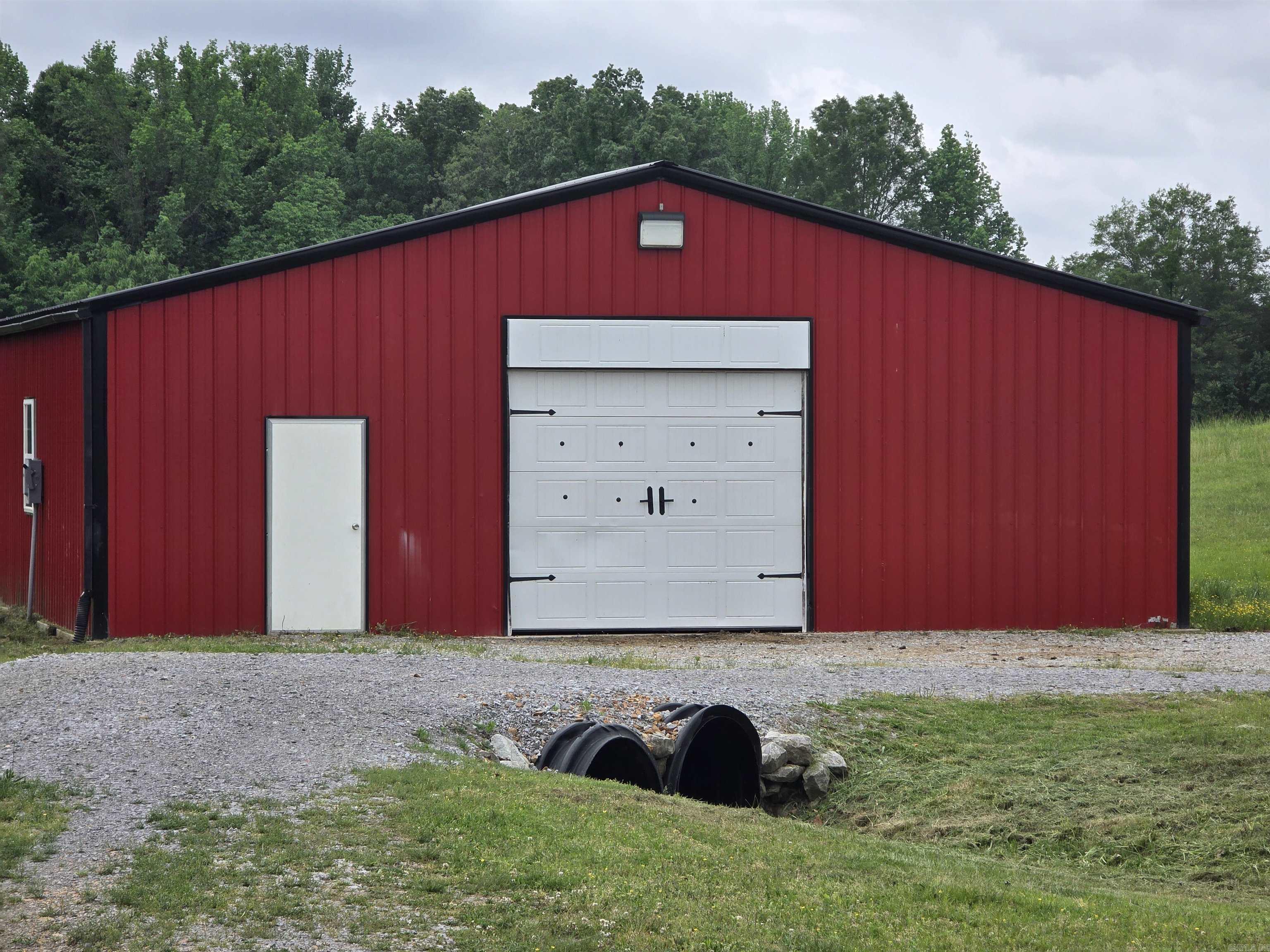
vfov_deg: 12.9
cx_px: 635
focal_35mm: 115
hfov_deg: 17.1
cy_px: 476
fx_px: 4219
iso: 64
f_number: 3.4
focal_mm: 18.6
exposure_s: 1/1205
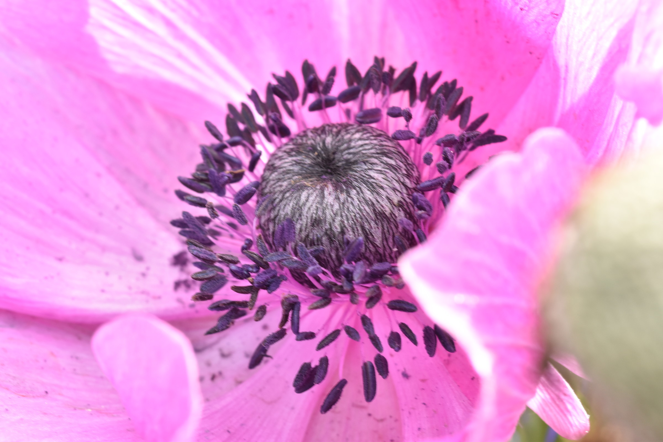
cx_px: 332
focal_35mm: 90
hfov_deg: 22.6
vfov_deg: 15.2
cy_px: 221
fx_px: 1657
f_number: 14
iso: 640
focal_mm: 60
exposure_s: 1/30
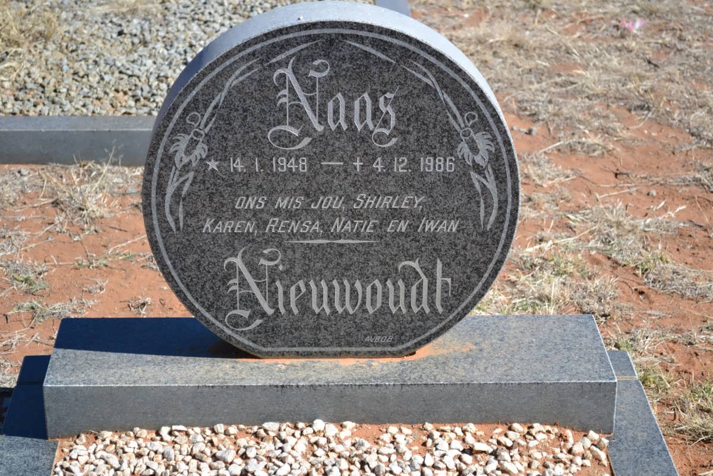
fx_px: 1634
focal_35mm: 82
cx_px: 356
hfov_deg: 24.6
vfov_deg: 16.6
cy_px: 238
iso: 180
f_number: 5.6
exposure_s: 1/125
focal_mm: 55
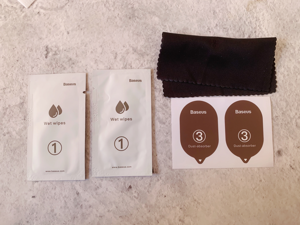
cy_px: 112
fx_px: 225
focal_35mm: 26
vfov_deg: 53.1
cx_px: 150
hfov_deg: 67.3
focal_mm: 4.25
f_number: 1.8
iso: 100
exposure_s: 1/60
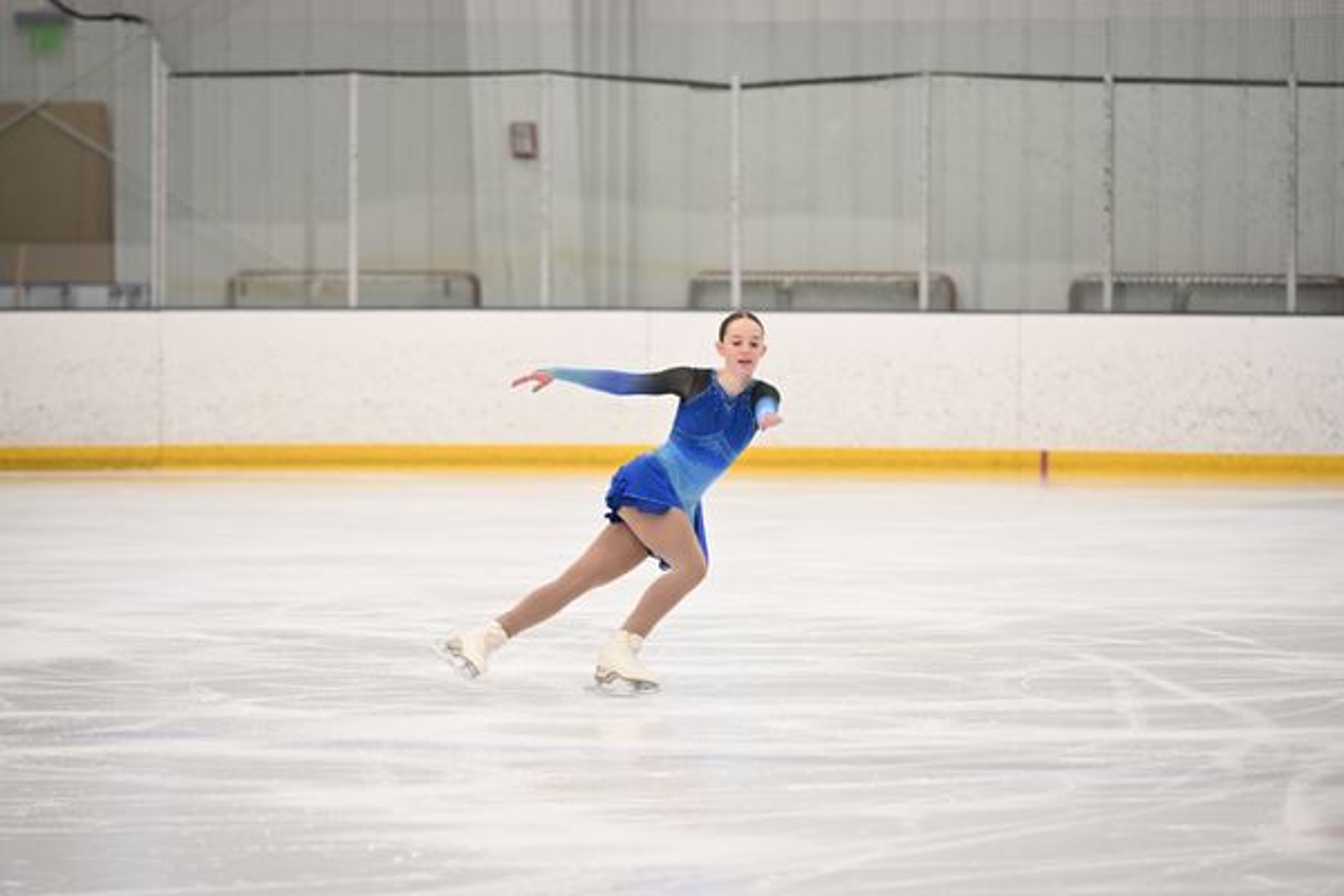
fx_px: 7466
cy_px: 448
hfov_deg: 10.3
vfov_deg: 6.9
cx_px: 672
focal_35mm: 200
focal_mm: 200
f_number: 4
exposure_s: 1/400
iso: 1000
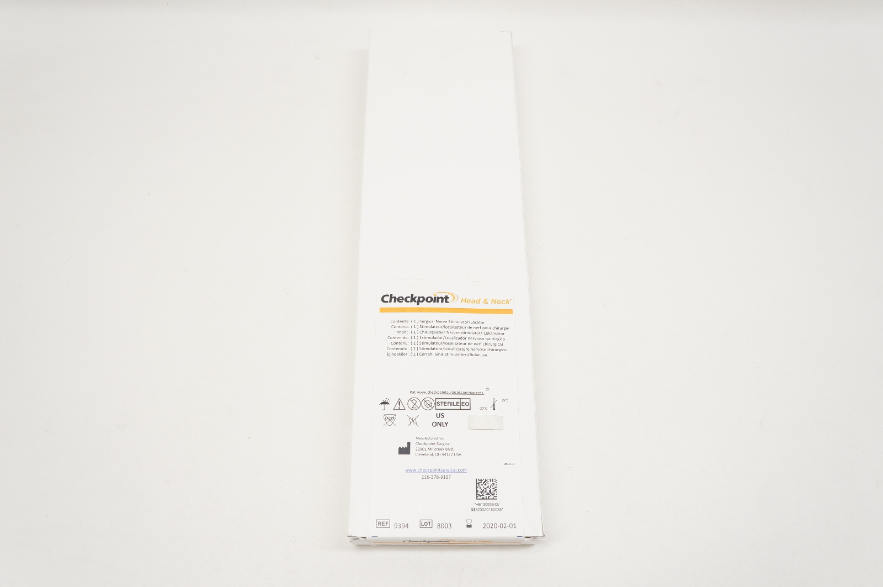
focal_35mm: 30
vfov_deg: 43.5
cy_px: 294
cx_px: 442
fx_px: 735
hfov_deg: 62.0
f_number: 6.3
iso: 400
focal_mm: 20
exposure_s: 1/60
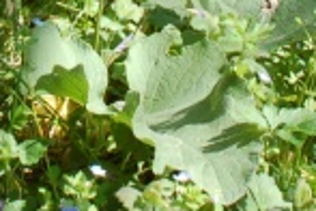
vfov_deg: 6.6
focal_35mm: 204
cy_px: -169
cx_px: 39
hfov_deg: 10.0
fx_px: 1791
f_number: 10
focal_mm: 20
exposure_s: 1/160
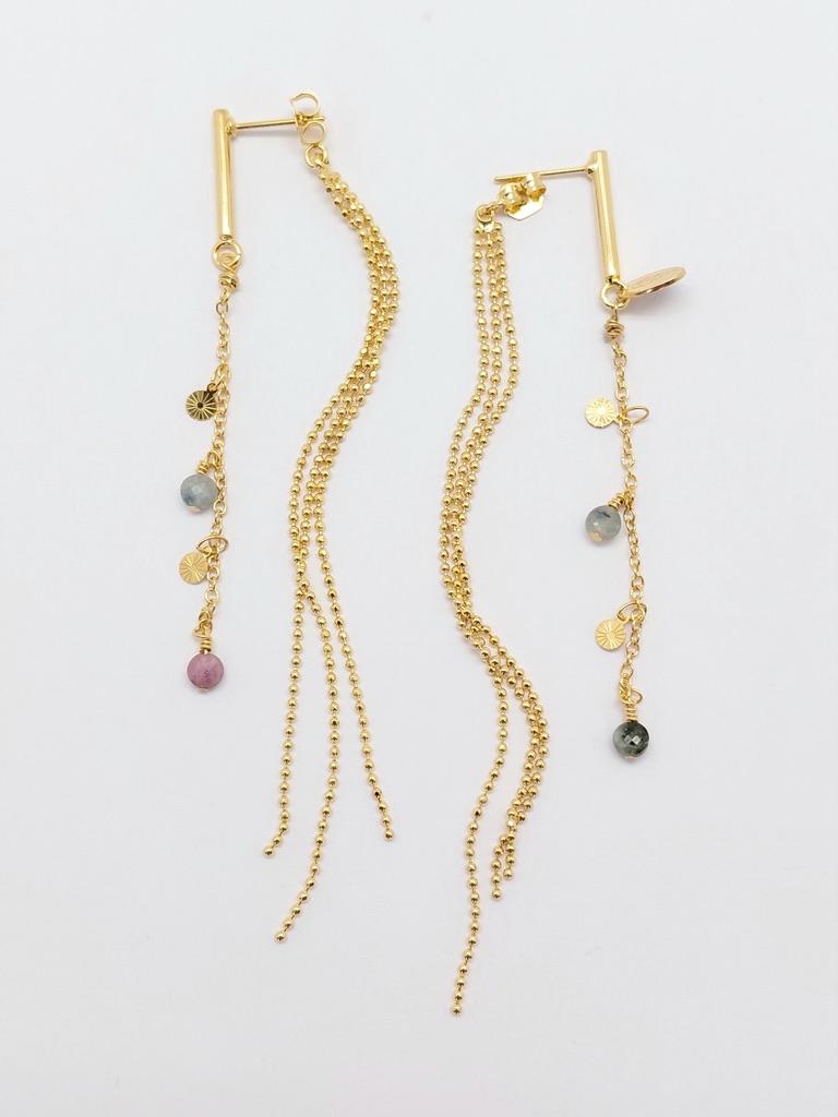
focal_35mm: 25
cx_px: 419
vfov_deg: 69.4
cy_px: 558
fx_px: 807
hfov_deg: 54.9
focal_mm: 4.69
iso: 50
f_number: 1.8
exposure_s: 1/123
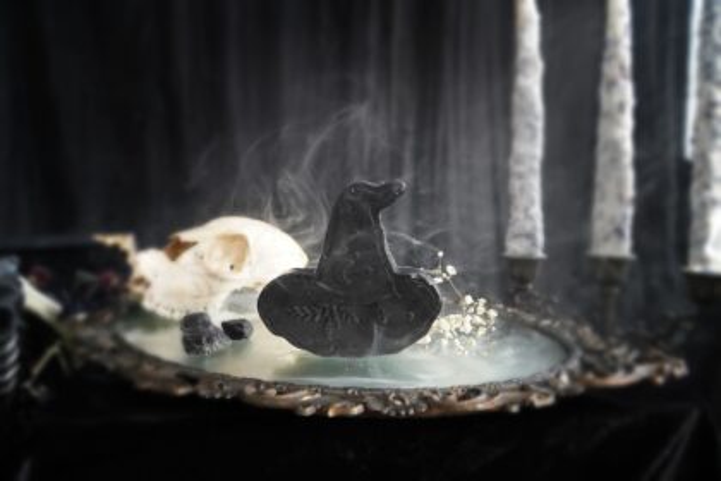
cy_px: 240
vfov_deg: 47.9
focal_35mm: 27
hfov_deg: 67.4
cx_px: 360
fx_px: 541
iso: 2000
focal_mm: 18
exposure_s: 1/160
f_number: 4
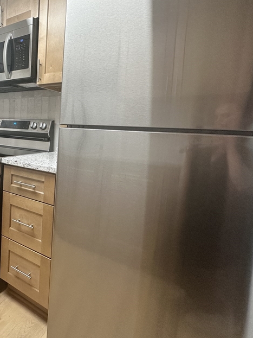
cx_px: 21
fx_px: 224
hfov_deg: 51.3
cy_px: 143
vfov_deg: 73.5
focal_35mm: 23
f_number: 2.2
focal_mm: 2.22
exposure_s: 1/120
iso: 200
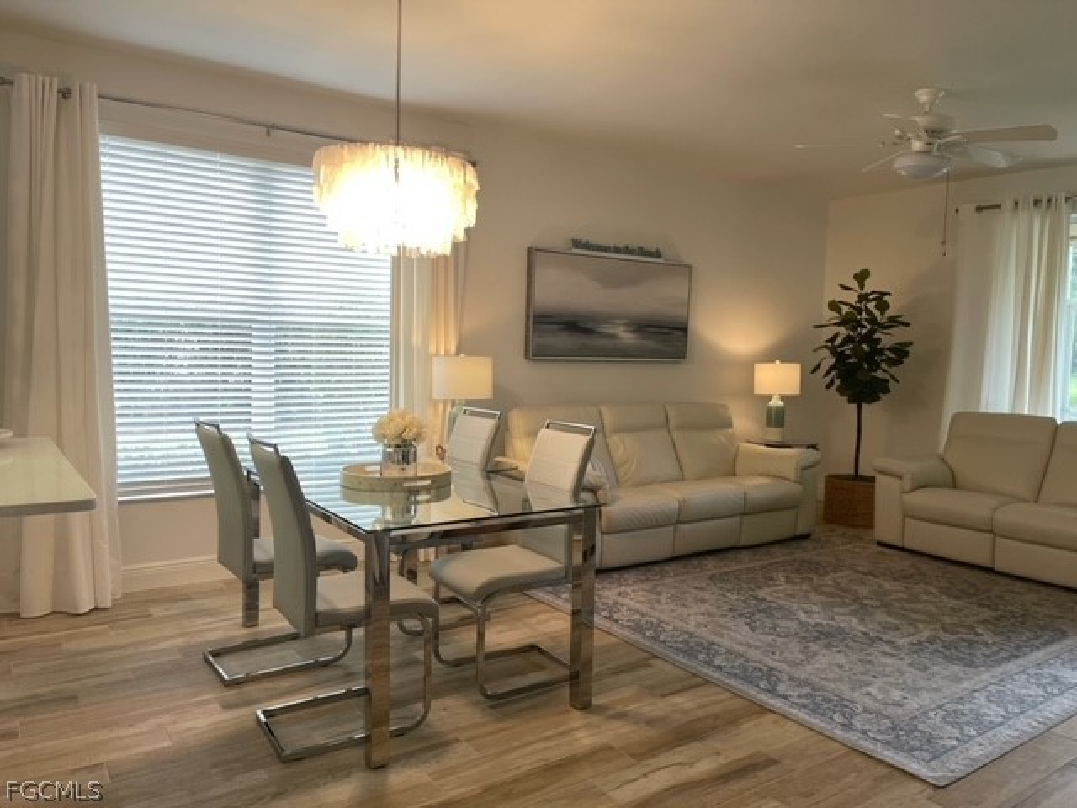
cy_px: 404
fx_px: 809
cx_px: 538
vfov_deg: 53.1
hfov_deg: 67.3
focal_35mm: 26
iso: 125
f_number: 1.6
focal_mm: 5.1
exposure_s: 1/120
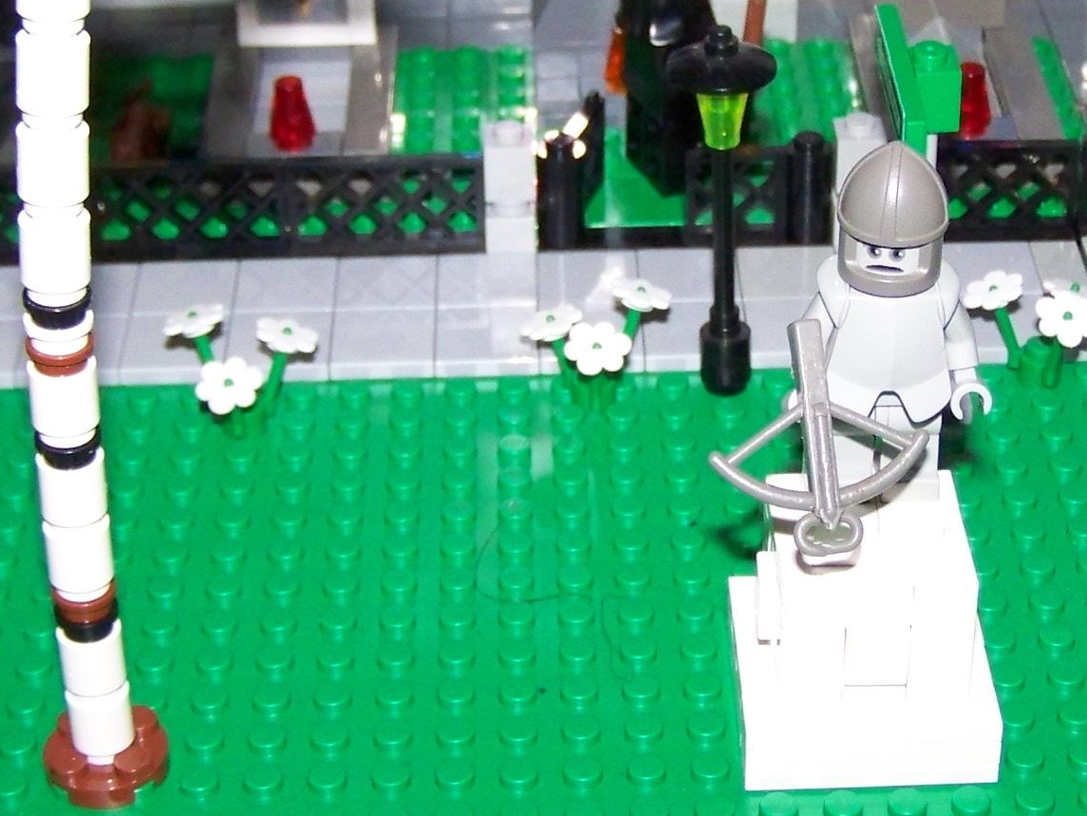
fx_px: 2701
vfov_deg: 17.1
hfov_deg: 22.7
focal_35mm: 86
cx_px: 677
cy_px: 287
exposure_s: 1/30
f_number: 2.8
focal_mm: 6.3
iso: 200
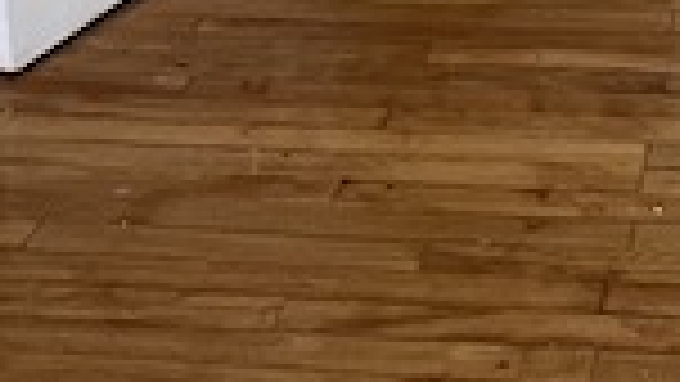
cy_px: -683
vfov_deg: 11.4
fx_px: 1353
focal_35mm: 75
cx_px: 748
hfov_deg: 26.1
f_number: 1.8
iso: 100
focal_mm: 1.57
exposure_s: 1/99
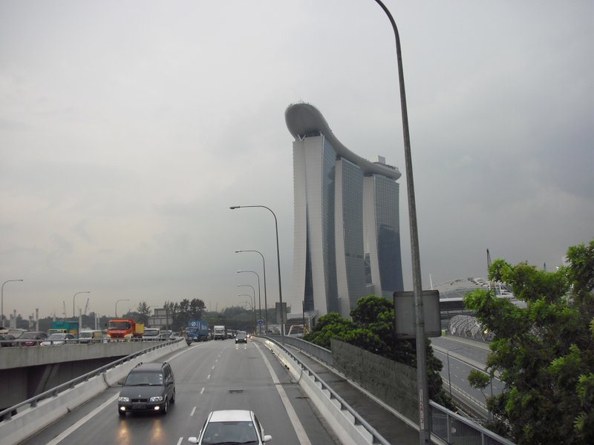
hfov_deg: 49.0
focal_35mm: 38
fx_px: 652
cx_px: 297
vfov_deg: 37.7
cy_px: 222
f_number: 2.8
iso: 100
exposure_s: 1/400
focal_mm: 6.2
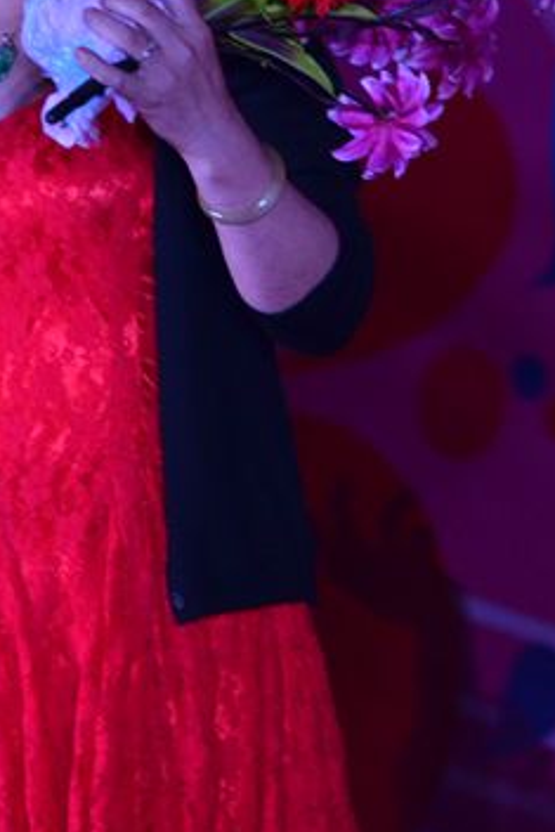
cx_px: 17
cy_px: 123
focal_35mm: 408
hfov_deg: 3.4
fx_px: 9425
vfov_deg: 5.0
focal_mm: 120
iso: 1000
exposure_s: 1/160
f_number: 4.5
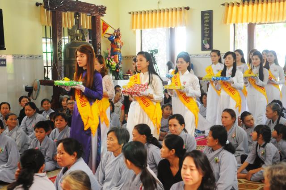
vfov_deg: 23.7
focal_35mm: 57
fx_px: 452
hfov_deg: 35.1
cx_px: 143
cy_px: 95
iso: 800
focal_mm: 38
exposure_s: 1/80
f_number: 2.8
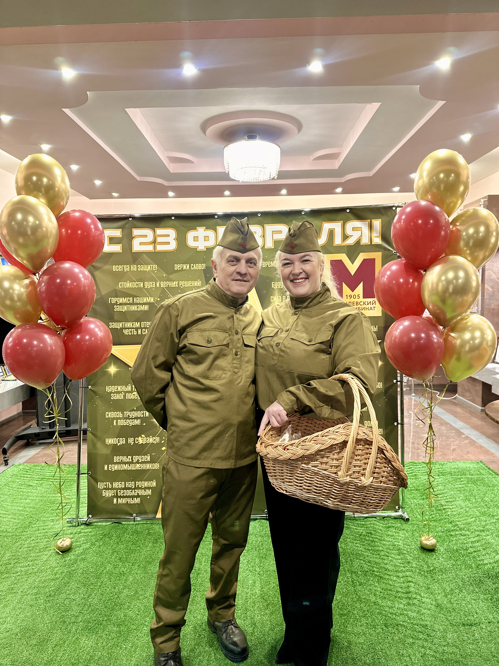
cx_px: 250
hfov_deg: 56.8
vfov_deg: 71.6
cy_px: 333
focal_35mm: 24
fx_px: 461
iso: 320
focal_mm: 6.86
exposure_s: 1/50
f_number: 1.78
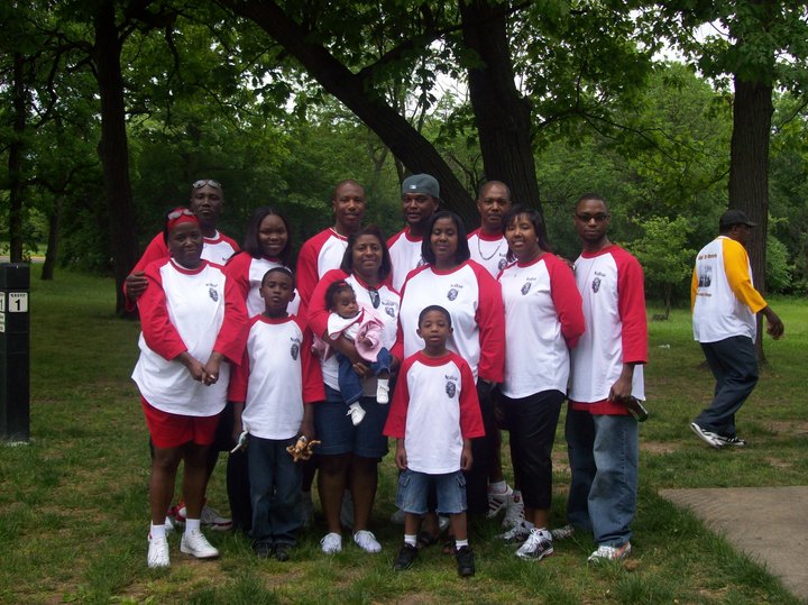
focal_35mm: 45
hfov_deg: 42.1
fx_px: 1050
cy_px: 302
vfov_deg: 32.1
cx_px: 404
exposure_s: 1/131
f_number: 3
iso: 80
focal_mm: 7.6
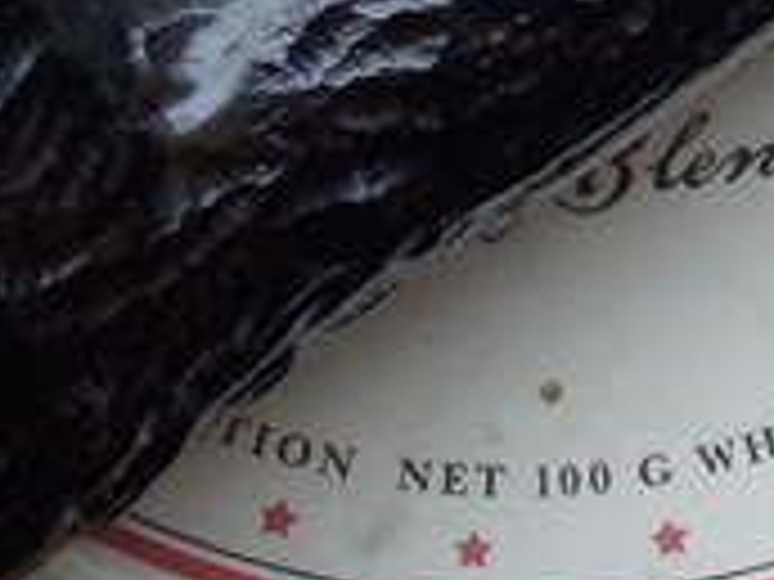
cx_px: 504
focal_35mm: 172
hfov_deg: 11.5
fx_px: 3846
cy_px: -243
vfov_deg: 8.5
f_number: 3.6
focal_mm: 6.6
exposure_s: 1/40
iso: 400
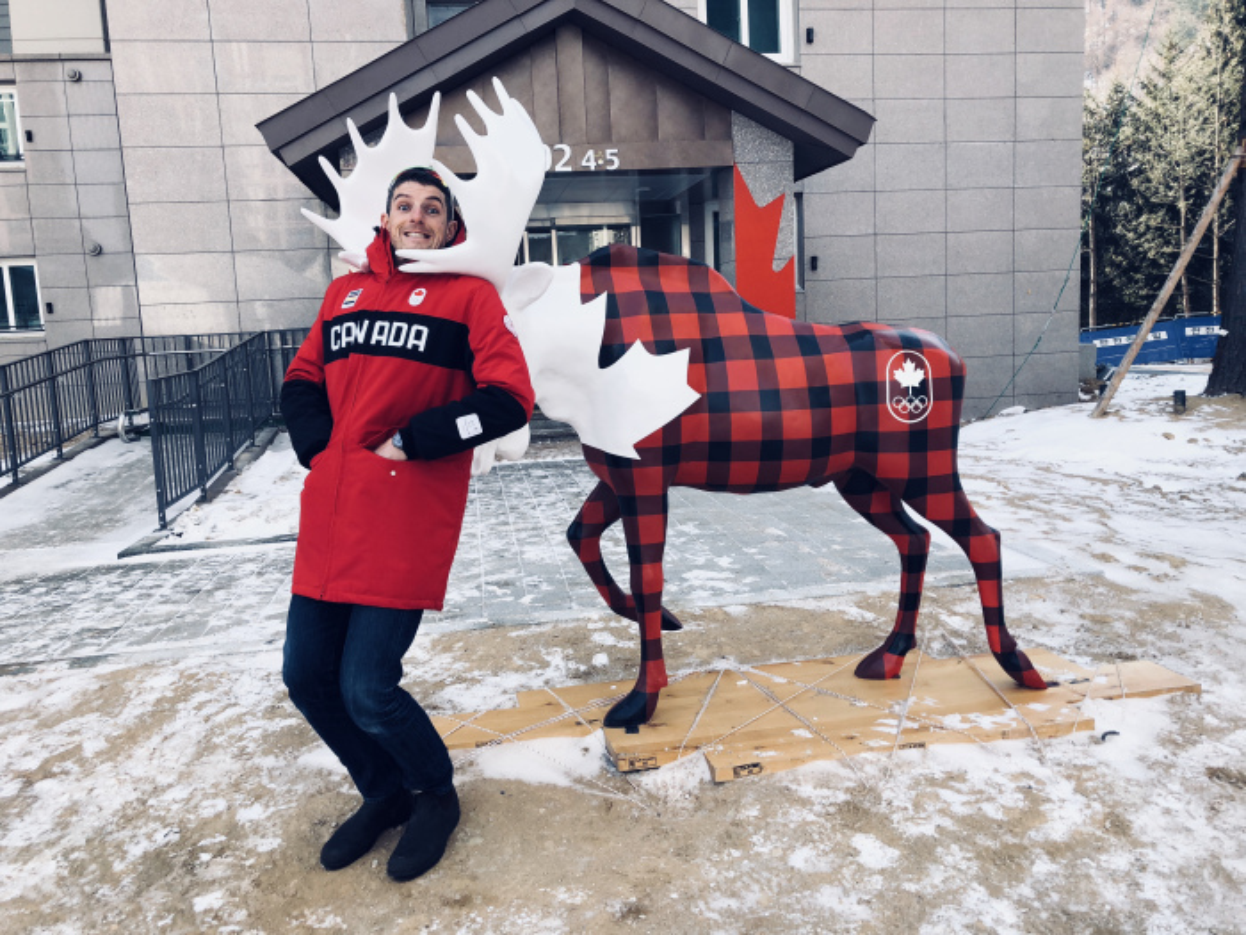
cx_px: 623
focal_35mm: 28
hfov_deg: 63.4
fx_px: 1008
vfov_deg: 49.7
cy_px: 468
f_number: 1.8
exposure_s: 1/461
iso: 20
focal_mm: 3.99
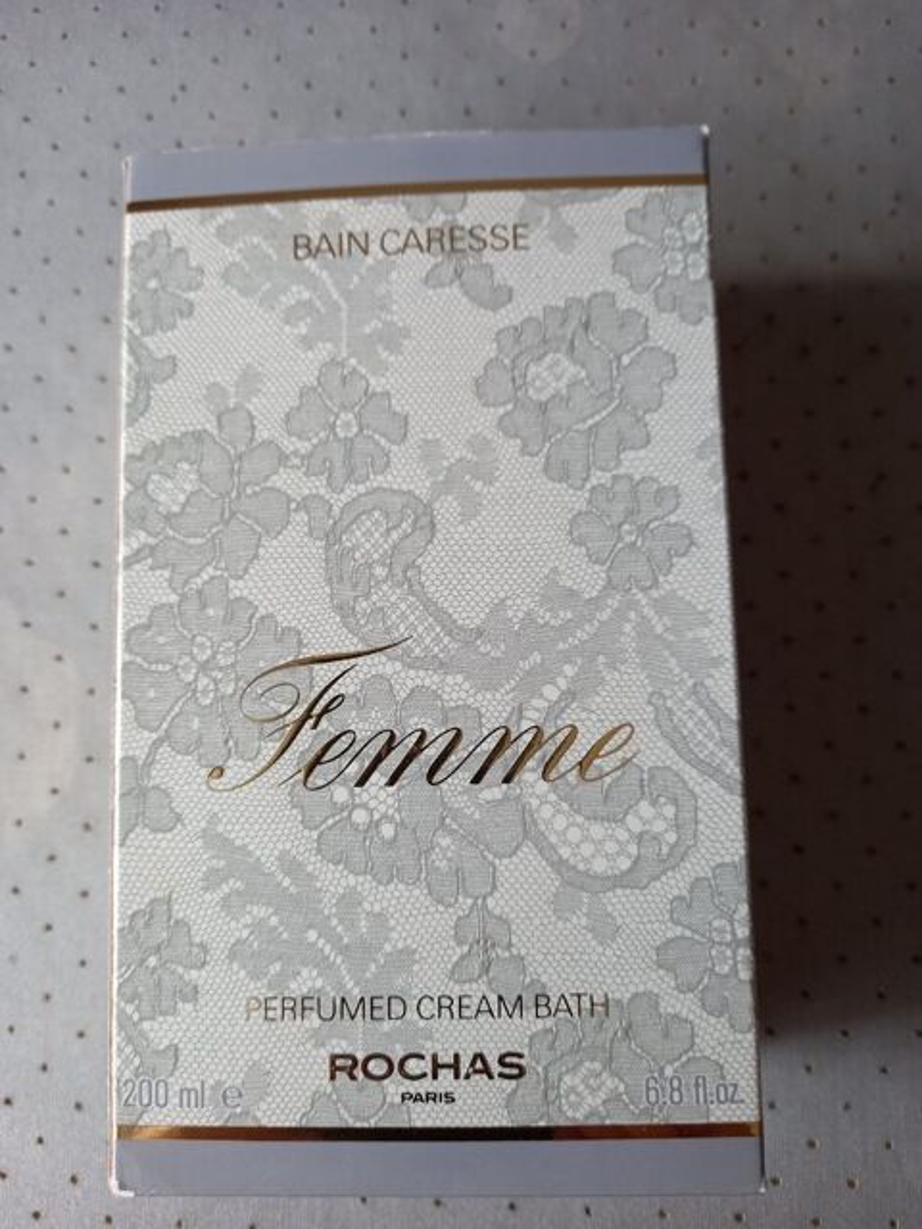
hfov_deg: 54.9
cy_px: 614
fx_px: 888
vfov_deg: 69.4
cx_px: 461
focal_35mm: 25
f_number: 2
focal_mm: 4.6
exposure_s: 1/33.3
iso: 160
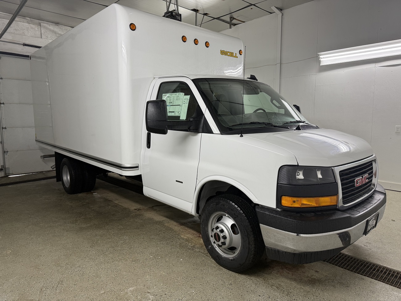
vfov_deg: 56.8
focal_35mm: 24
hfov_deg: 71.6
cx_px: 200
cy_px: 150
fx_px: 278
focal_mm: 6.76
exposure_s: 1/60
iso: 125
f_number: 1.78
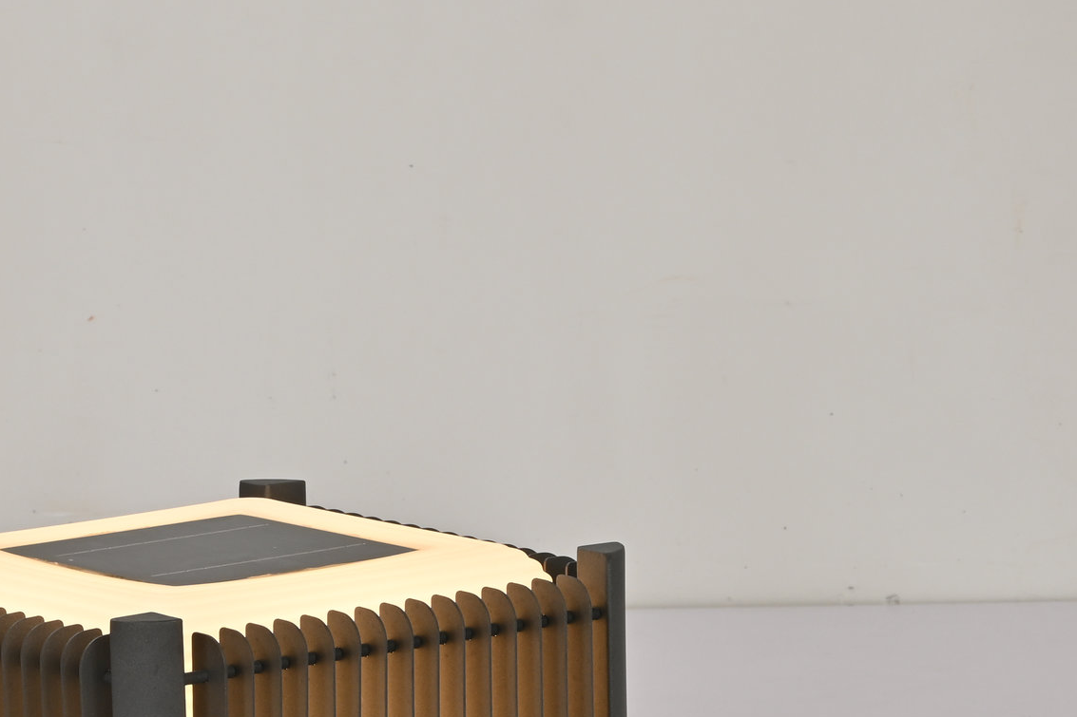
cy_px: 576
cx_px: 219
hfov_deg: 8.0
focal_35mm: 258
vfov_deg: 5.3
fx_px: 7717
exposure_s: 1/2
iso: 100
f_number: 10
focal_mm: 70
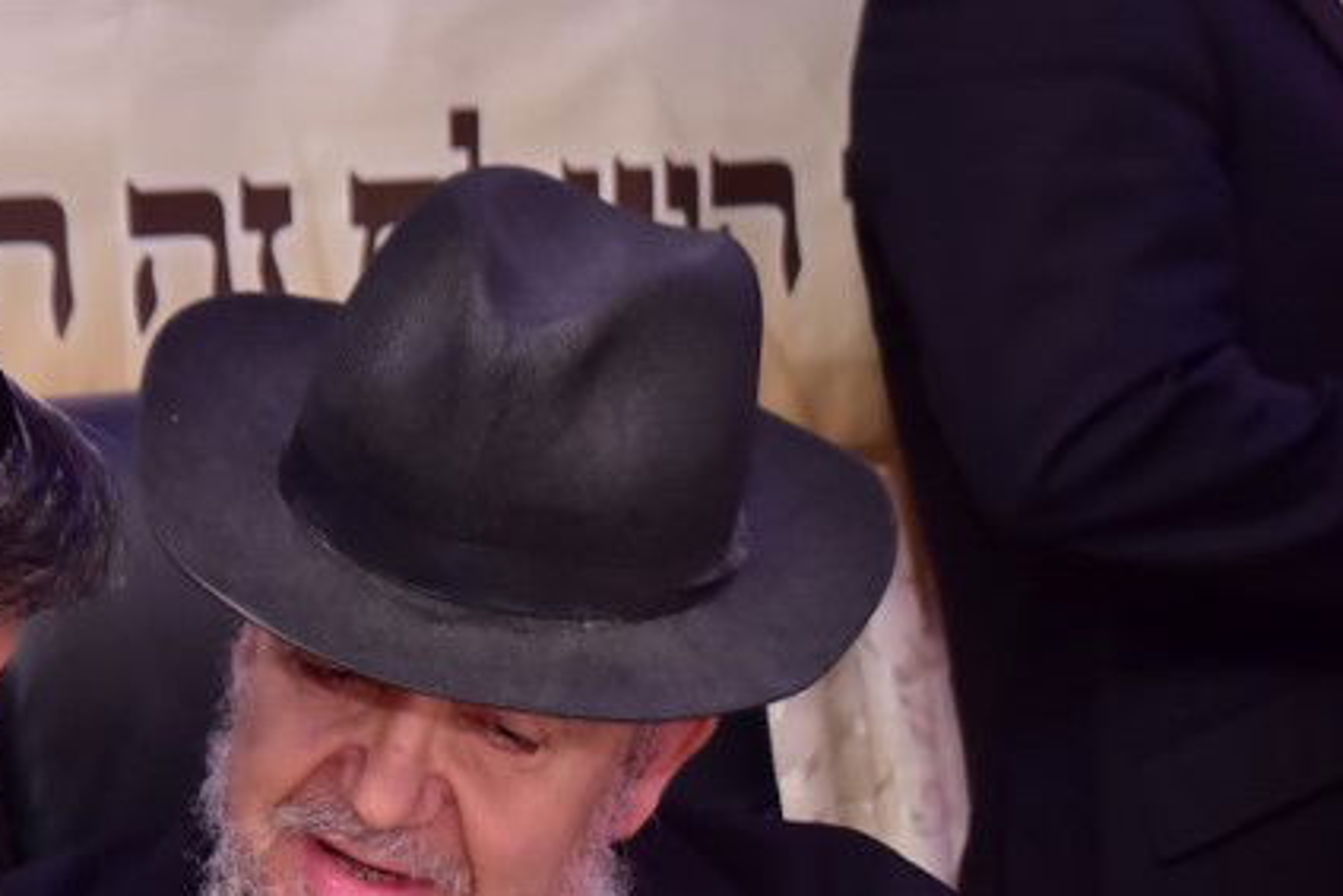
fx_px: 6530
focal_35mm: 175
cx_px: 510
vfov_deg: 7.8
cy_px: 940
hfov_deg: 11.7
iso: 1250
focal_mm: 58
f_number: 5.6
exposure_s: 1/125
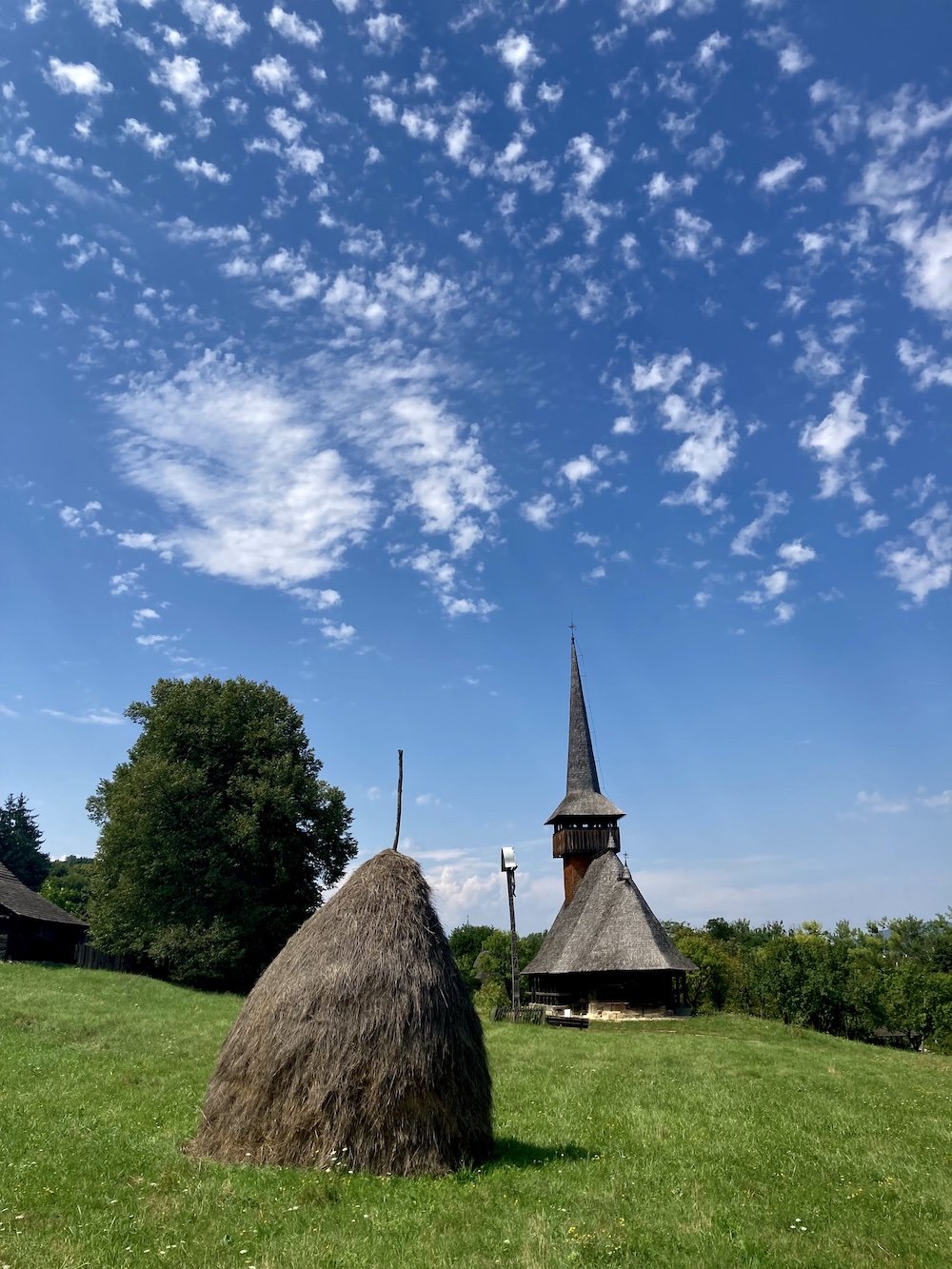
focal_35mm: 28
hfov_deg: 49.8
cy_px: 634
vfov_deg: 63.4
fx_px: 1027
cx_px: 476
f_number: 1.8
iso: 25
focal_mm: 3.99
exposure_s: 1/2825
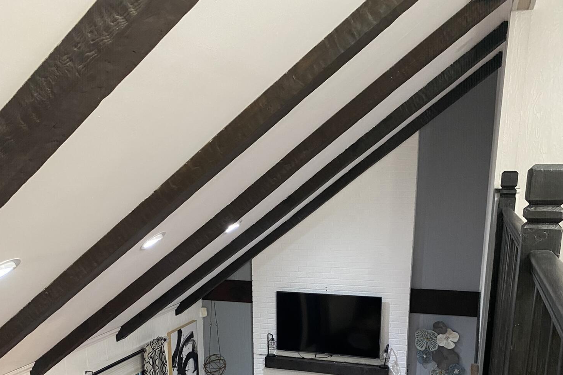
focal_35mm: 37
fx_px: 578
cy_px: 336
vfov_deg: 34.0
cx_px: 281
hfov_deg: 51.9
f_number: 1.8
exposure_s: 1/60
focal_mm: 4.25
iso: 400
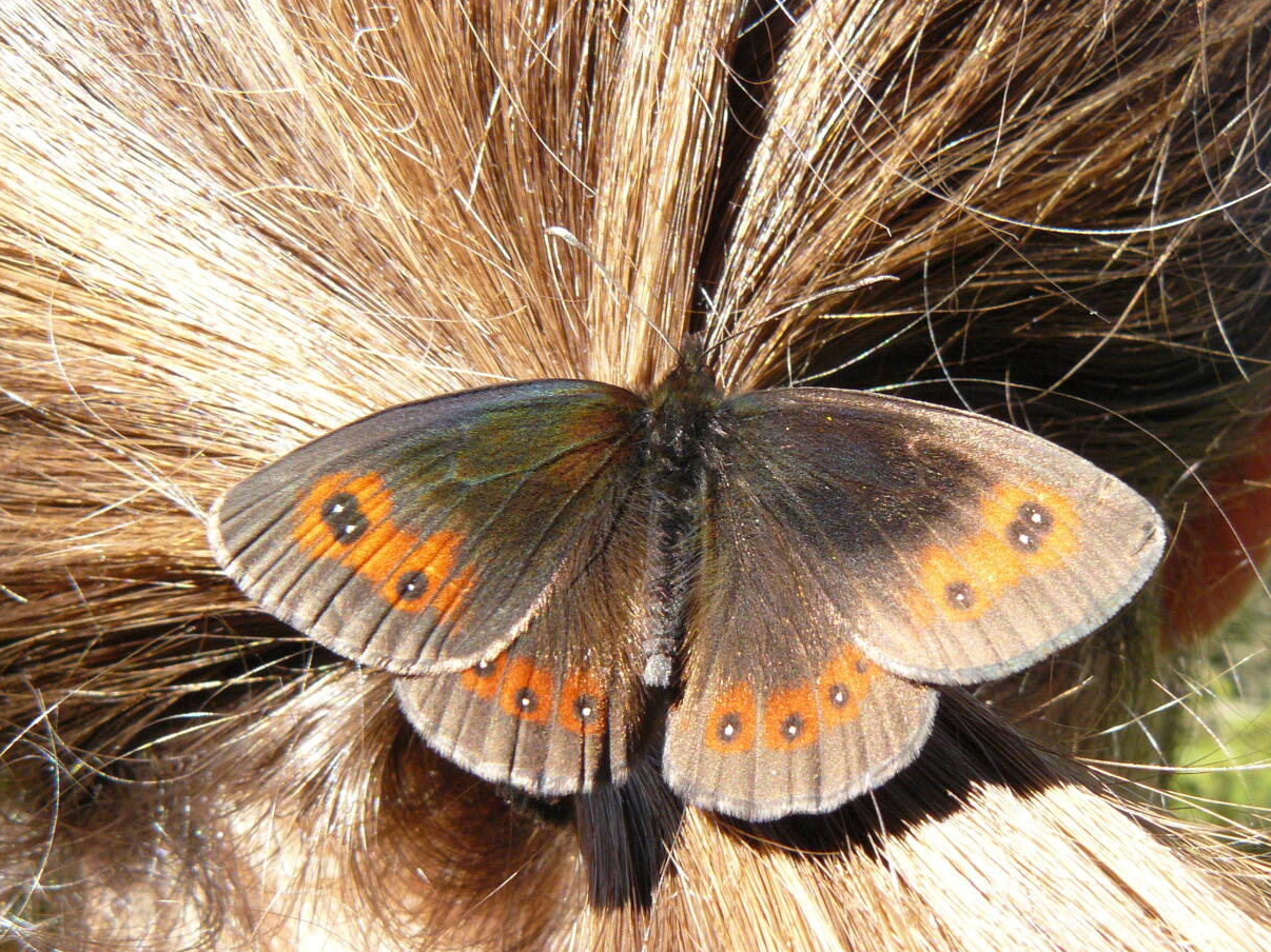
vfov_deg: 33.6
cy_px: 528
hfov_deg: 43.8
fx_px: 1579
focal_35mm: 43
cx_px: 706
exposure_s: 1/125
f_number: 5
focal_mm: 6
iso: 200
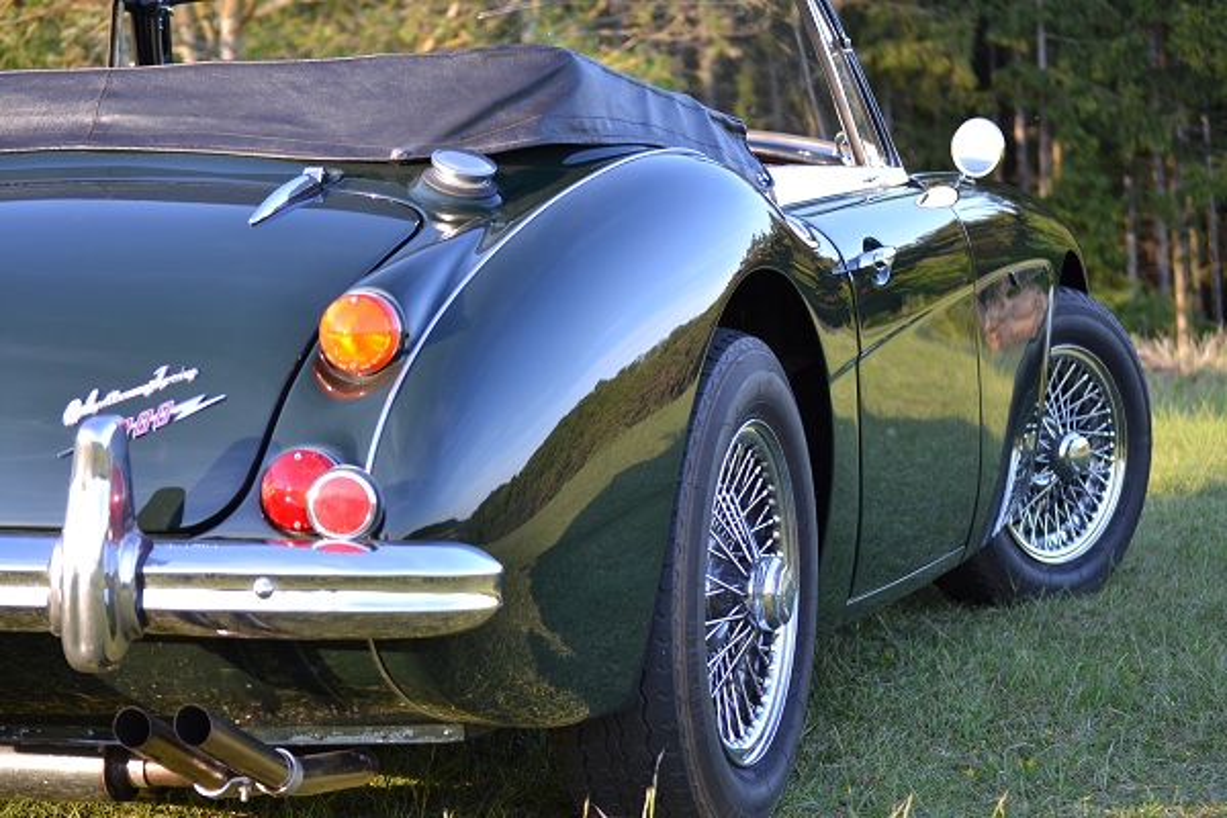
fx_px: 2812
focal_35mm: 82
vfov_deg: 16.6
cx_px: 614
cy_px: 409
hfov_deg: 24.6
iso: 100
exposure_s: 1/60
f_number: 4.5
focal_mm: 55
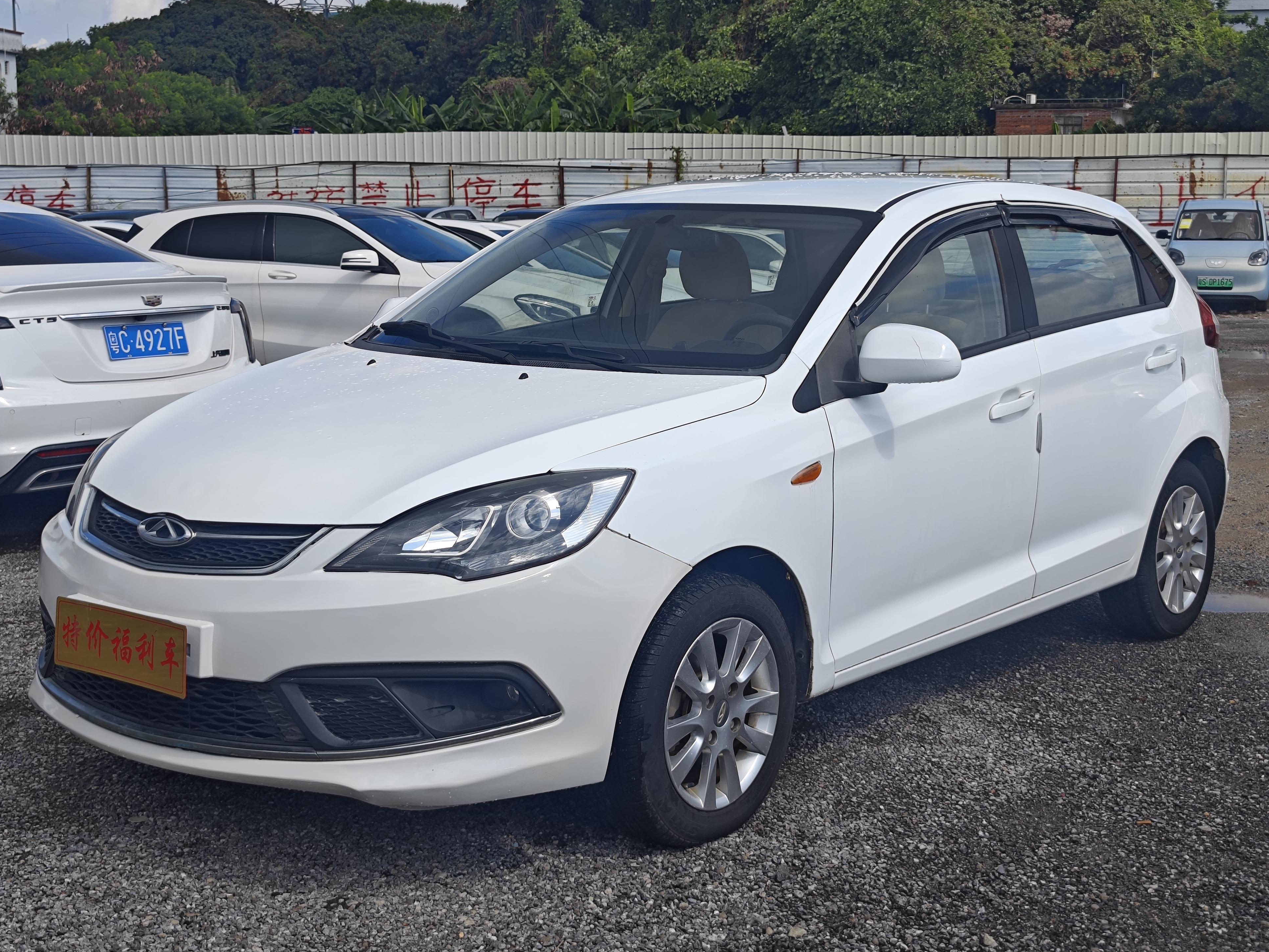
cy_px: 463
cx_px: 664
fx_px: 1796
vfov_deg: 29.7
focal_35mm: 49
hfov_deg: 38.9
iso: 50
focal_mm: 8.7
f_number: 1.9
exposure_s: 1/2315
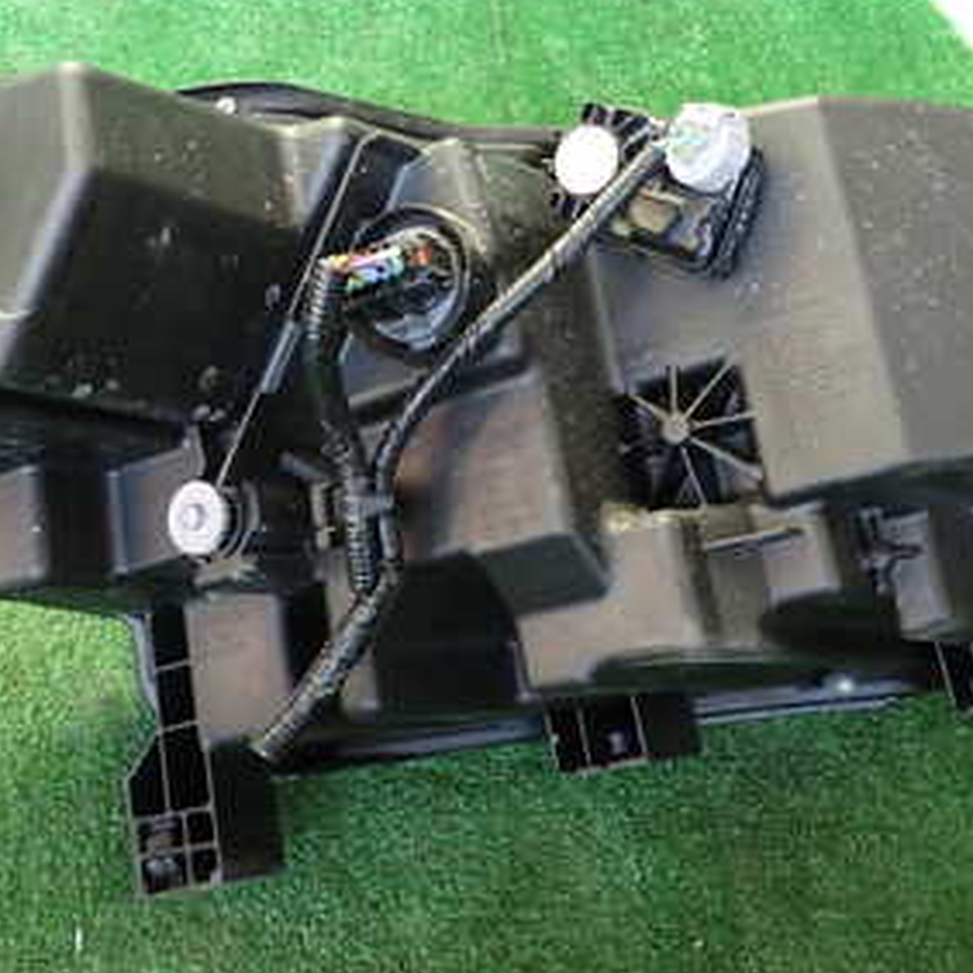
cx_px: 473
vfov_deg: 35.5
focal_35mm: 47
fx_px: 1495
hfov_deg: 36.1
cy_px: 286
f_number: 2
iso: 200
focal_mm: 4.5
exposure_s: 1/80
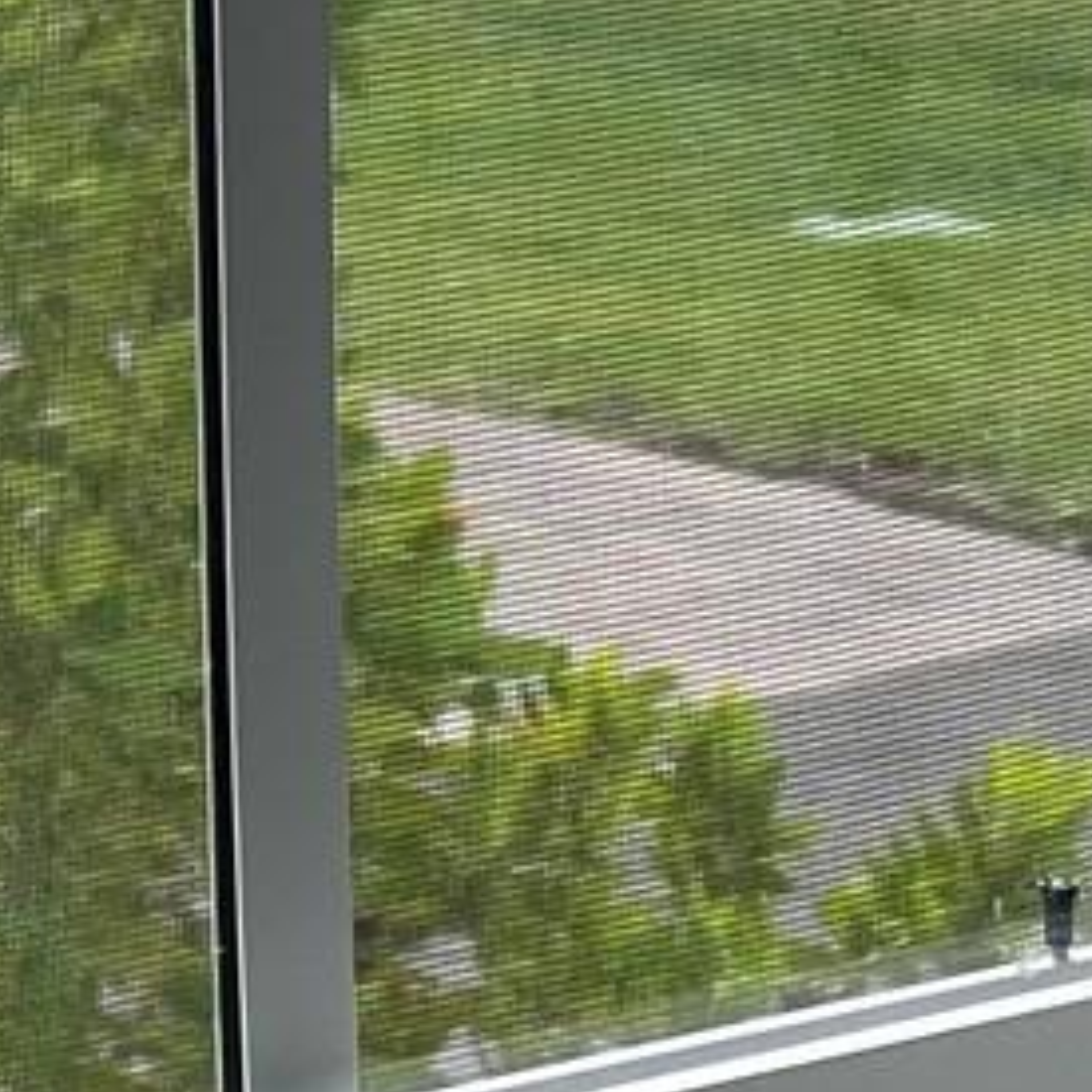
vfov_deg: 4.4
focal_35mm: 396
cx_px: -1489
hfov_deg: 4.3
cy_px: -925
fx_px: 14133
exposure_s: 1/123
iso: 32
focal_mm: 9
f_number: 2.8
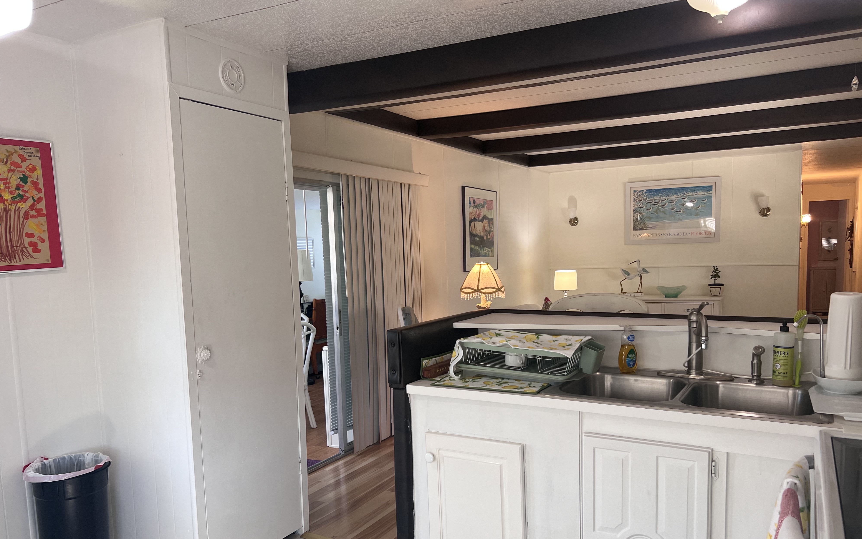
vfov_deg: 44.4
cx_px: 437
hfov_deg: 66.5
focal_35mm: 28
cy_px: 316
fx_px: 658
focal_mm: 5.7
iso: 125
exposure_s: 1/120
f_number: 1.5
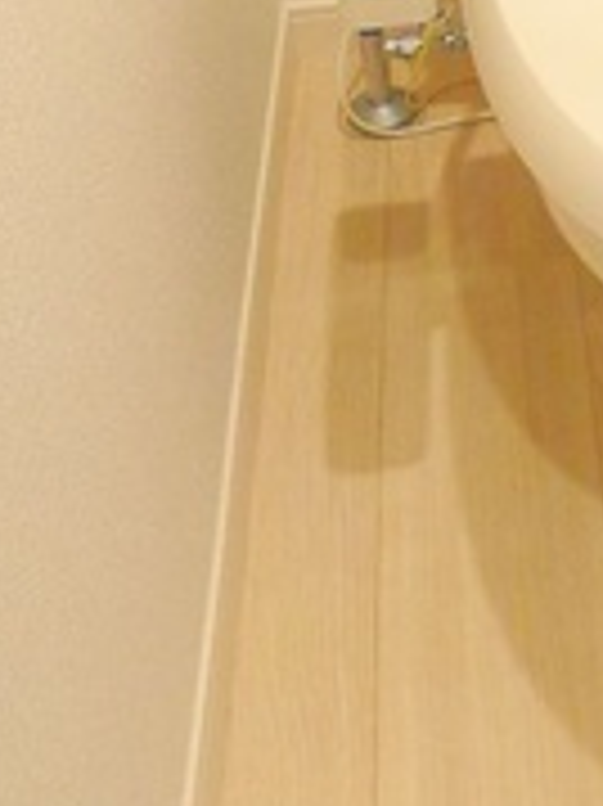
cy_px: -239
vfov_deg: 19.3
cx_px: 866
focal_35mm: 94
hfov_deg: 14.8
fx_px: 2186
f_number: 2
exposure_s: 1/50
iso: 400
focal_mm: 5.1
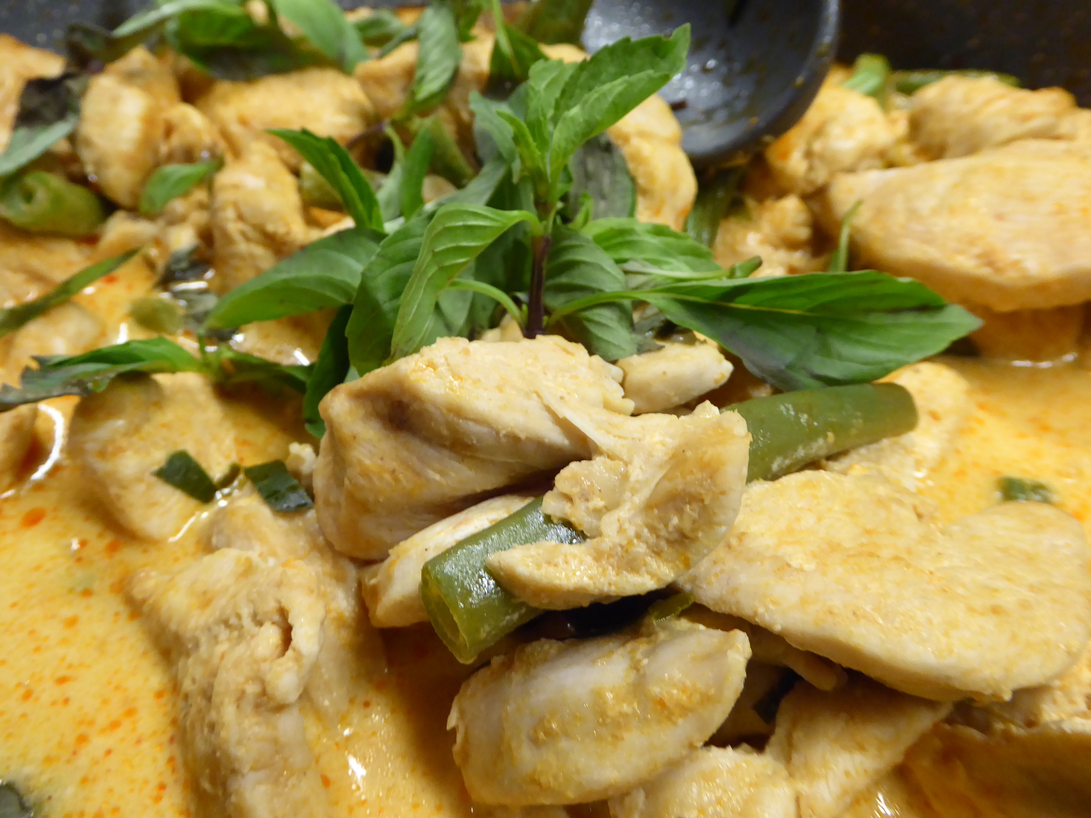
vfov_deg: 45.4
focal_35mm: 31
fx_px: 977
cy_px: 409
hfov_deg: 58.4
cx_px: 546
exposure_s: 1/20
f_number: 3.5
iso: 400
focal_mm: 5.4
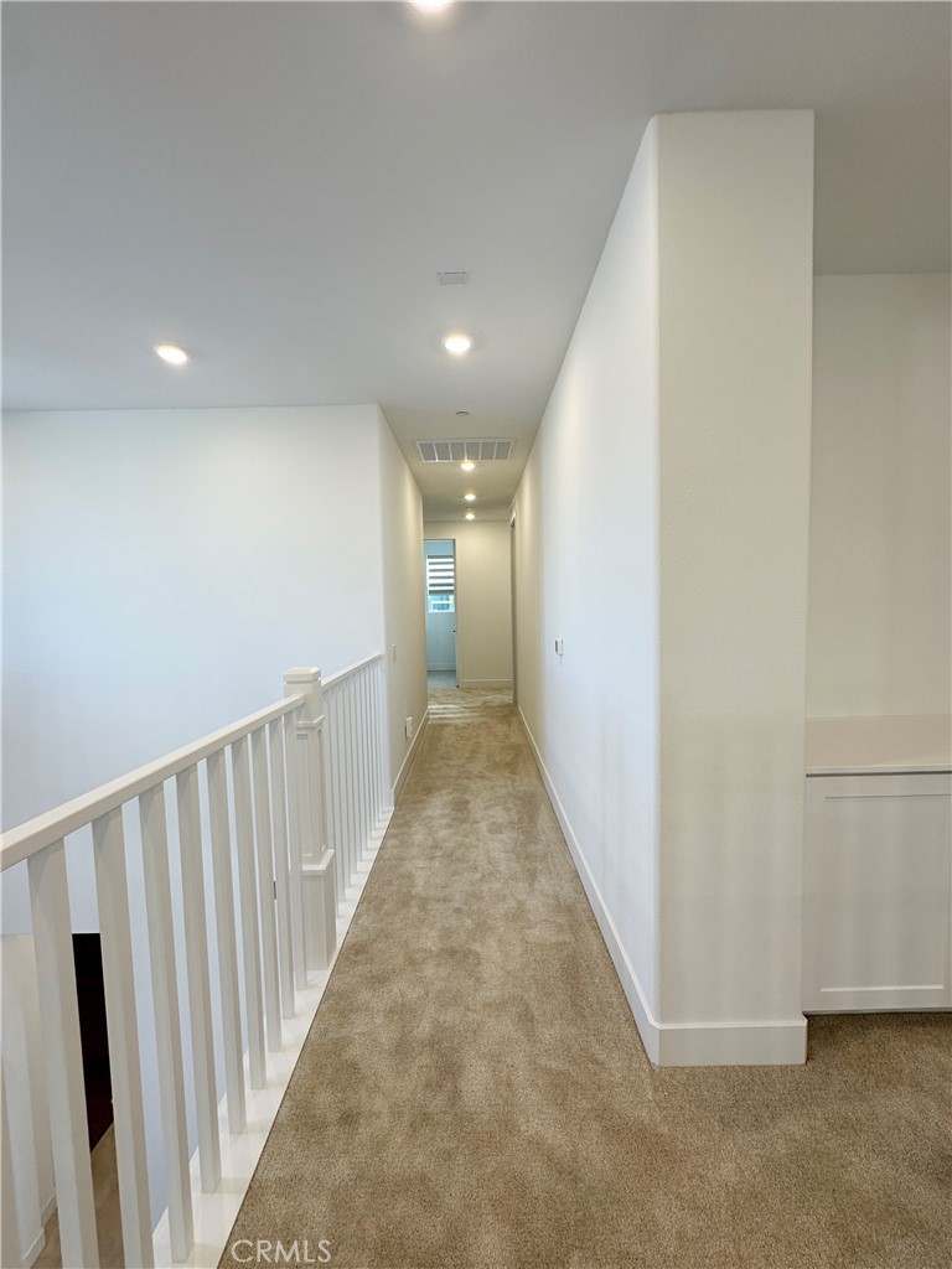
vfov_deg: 102.1
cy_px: 634
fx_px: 513
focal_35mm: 14
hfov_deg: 85.7
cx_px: 476
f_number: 2.2
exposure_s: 1/120
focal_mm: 2.22
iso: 80
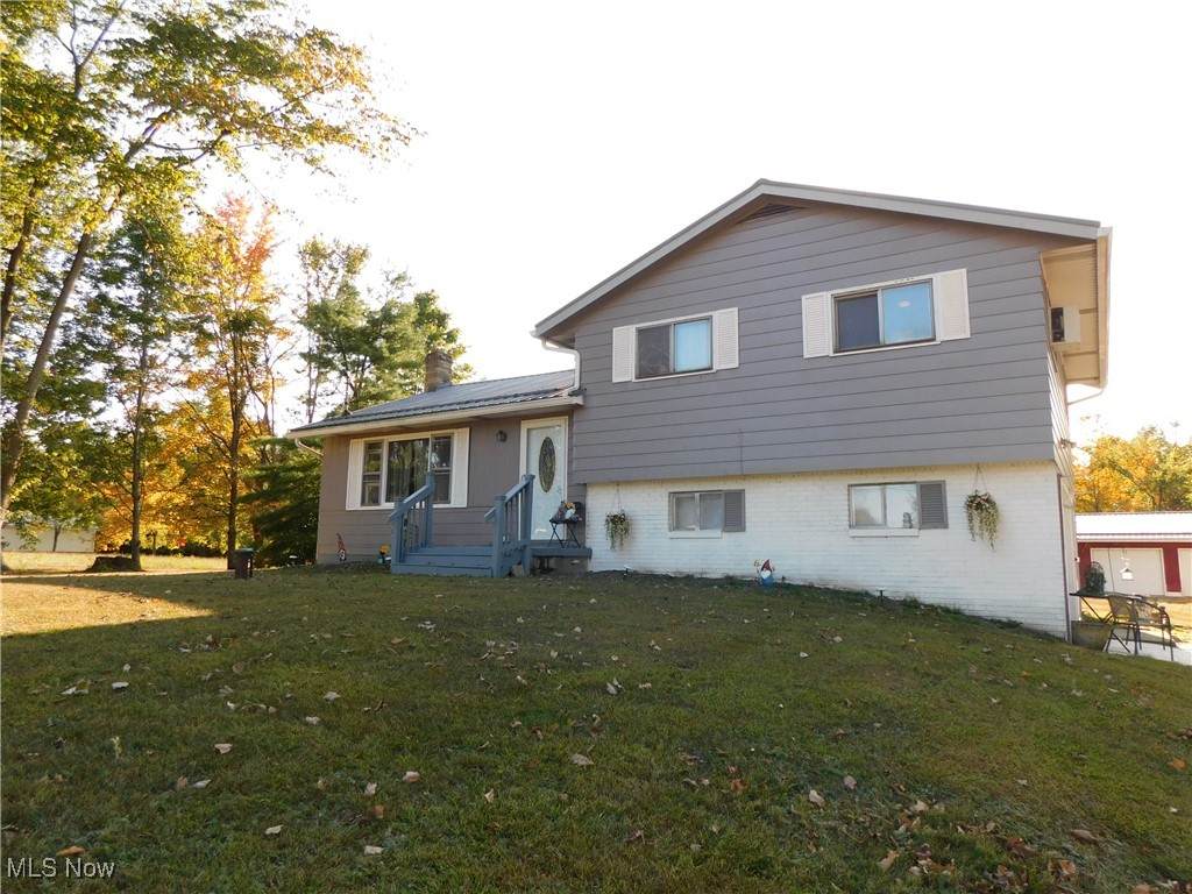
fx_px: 792
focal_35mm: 23
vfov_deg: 58.9
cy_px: 447
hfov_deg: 73.9
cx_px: 596
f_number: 3
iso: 125
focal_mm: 4
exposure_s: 1/320
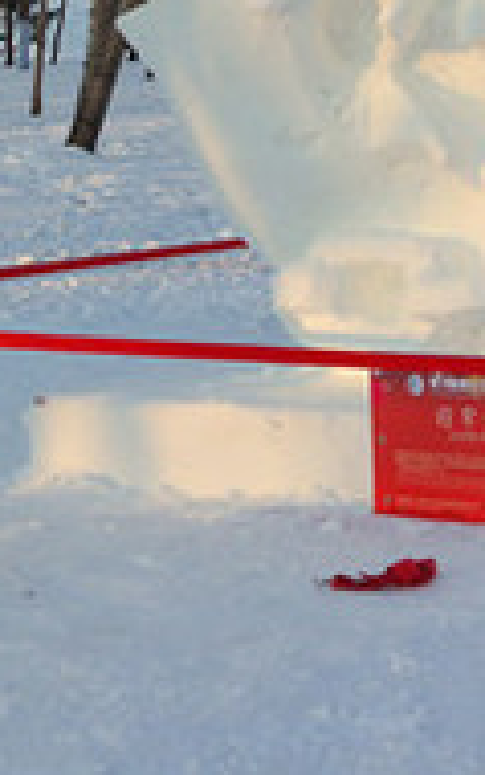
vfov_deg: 21.0
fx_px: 2006
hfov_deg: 13.3
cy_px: -18
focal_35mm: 95
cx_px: 609
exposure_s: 1/160
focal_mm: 20
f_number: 5
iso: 100
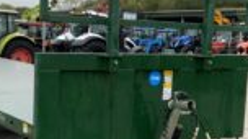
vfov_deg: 16.0
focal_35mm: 75
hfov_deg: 28.3
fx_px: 493
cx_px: 126
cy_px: 87
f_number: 1.8
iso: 16
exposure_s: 1/415
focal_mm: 3
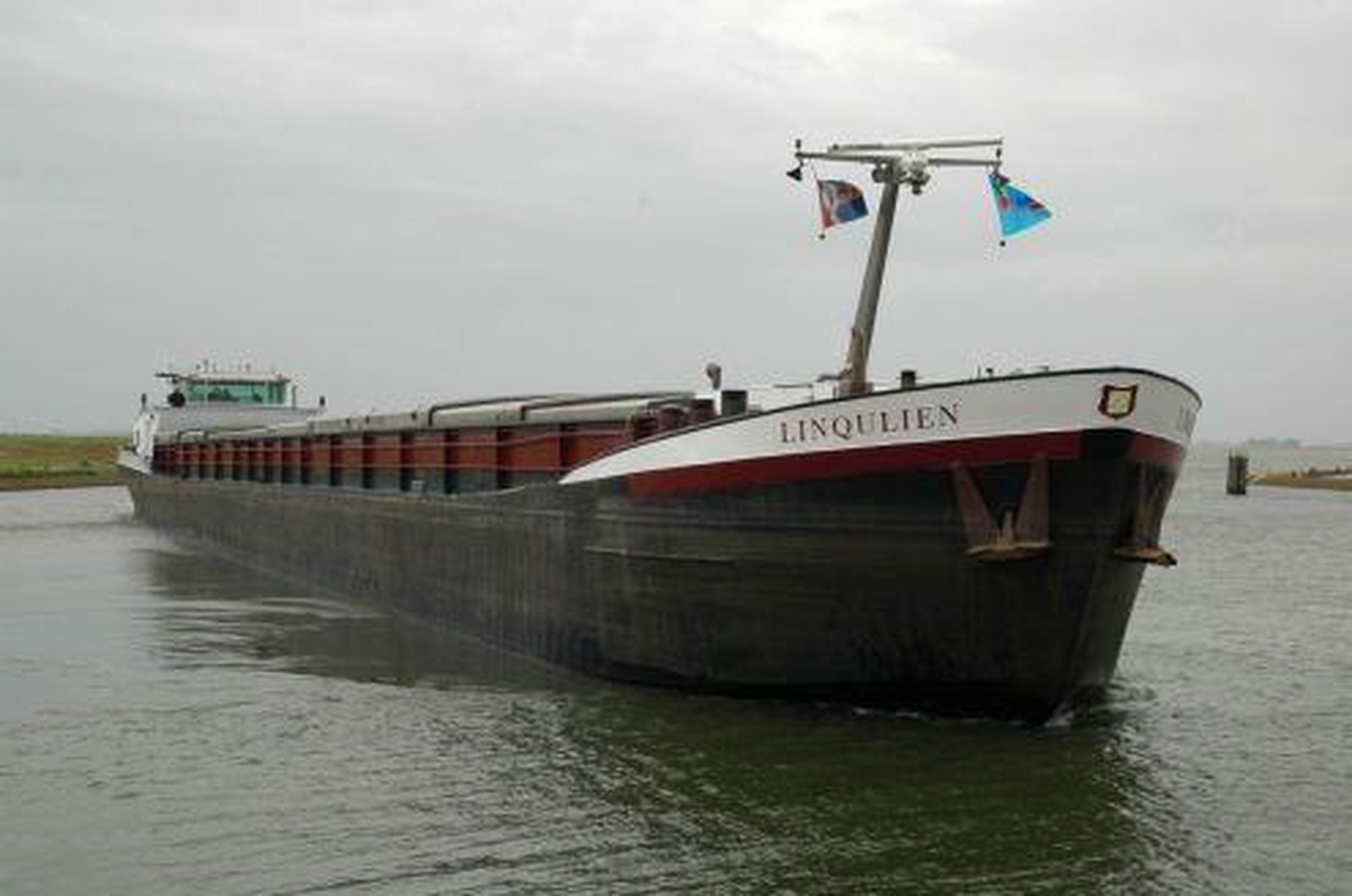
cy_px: 448
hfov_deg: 38.9
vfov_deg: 26.4
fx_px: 1912
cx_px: 676
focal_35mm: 51
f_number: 10
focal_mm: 34
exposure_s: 1/200
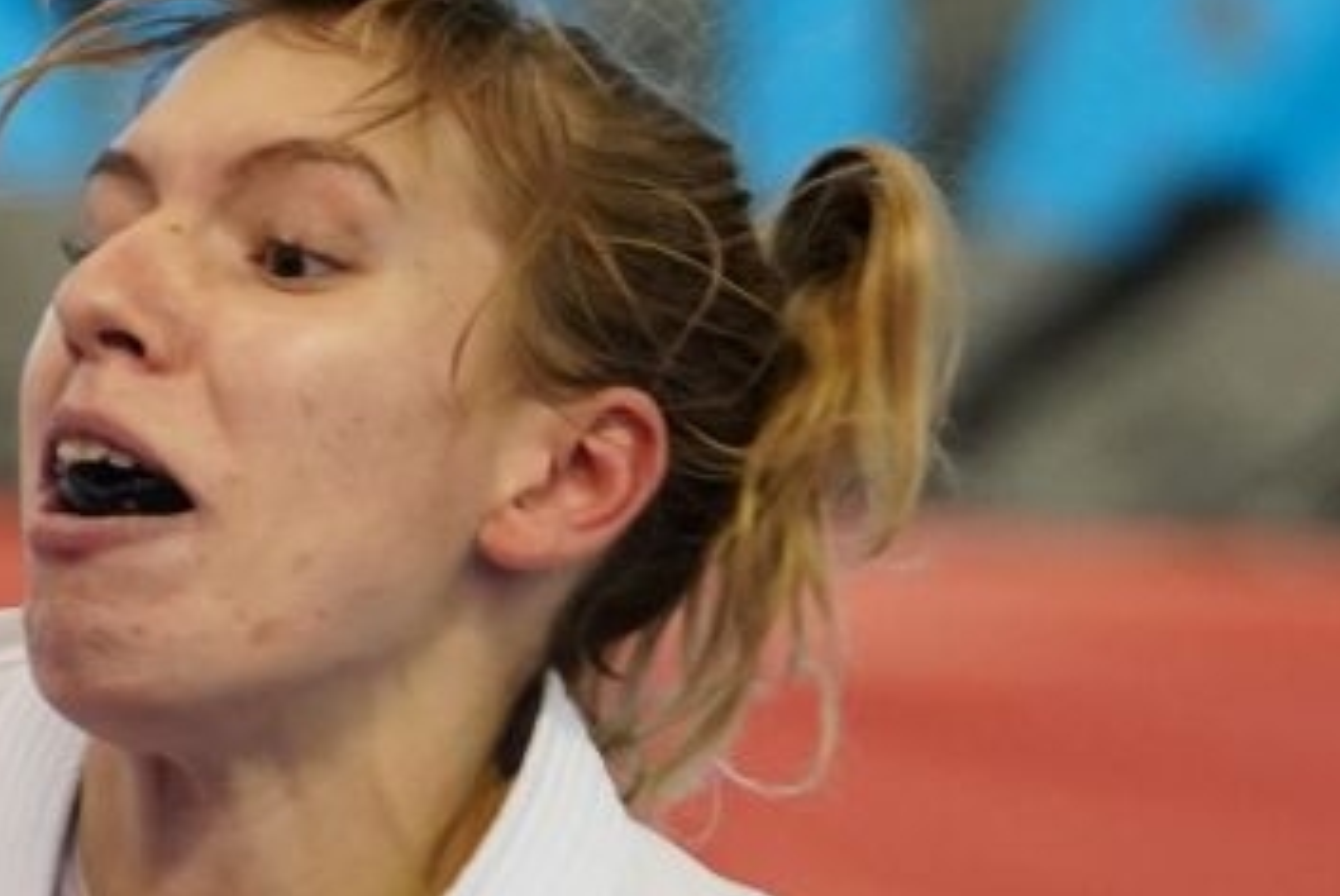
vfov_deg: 2.1
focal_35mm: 642
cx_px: -634
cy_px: 1541
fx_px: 23916
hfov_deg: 3.2
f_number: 2.8
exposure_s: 1/1000
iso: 2500
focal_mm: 126
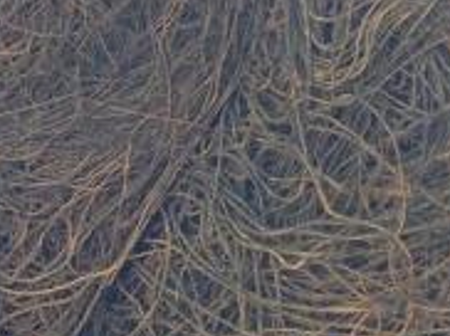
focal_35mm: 186
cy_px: 173
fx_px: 2415
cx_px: -225
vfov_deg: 8.0
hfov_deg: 10.3
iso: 80
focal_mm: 4.12
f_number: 2.4
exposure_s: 1/120
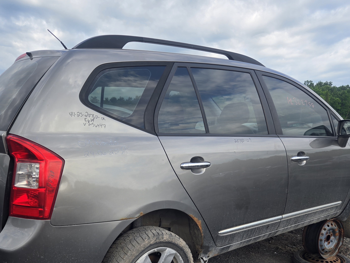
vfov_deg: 42.1
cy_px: 185
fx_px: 334
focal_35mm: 33
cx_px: 161
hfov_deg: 55.3
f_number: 1.8
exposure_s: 1/682
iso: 25
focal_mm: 5.4
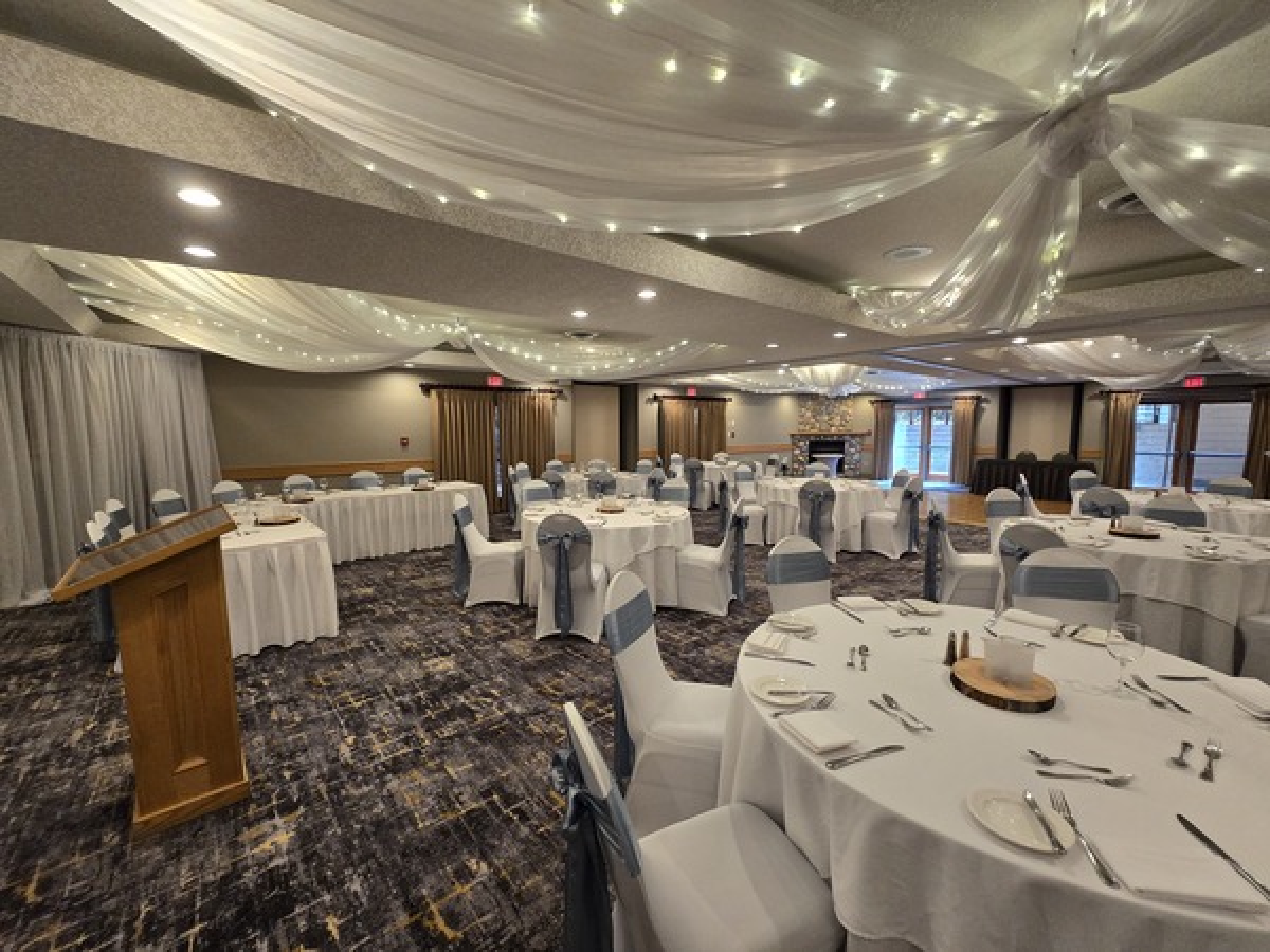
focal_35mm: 13
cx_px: 635
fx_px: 477
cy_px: 476
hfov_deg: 106.2
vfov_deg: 89.9
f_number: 2.2
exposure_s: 1/60
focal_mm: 2.2
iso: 400
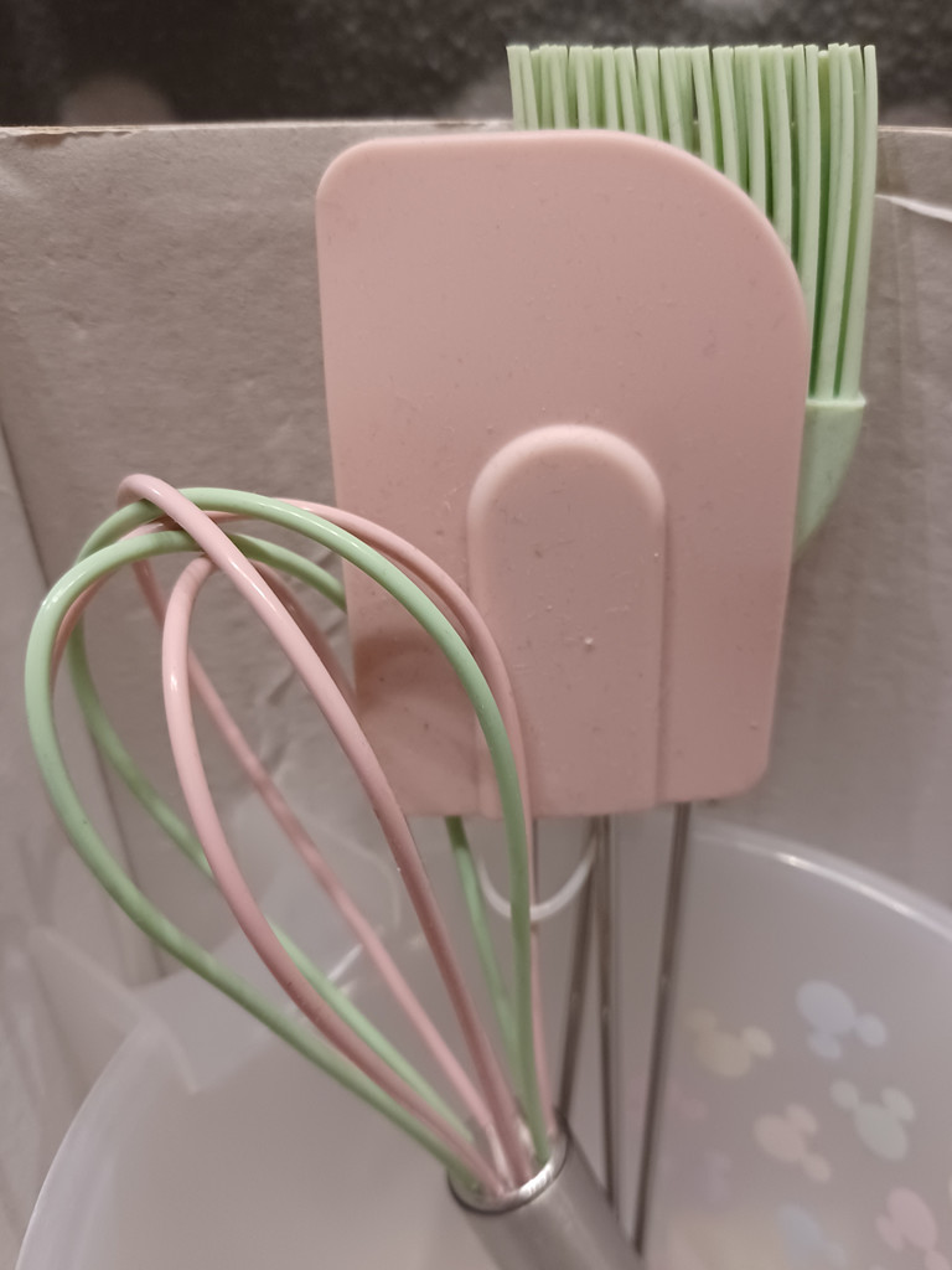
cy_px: 635
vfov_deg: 69.4
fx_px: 917
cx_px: 476
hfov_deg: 54.9
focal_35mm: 25
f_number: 1.8
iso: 800
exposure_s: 1/25
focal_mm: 4.6
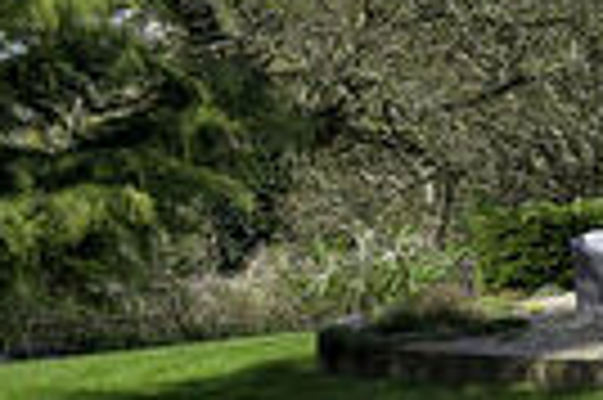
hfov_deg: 14.1
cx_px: 1192
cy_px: 301
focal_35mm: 123
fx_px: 2051
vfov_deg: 11.1
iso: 100
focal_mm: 23.5
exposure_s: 1/250
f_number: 9
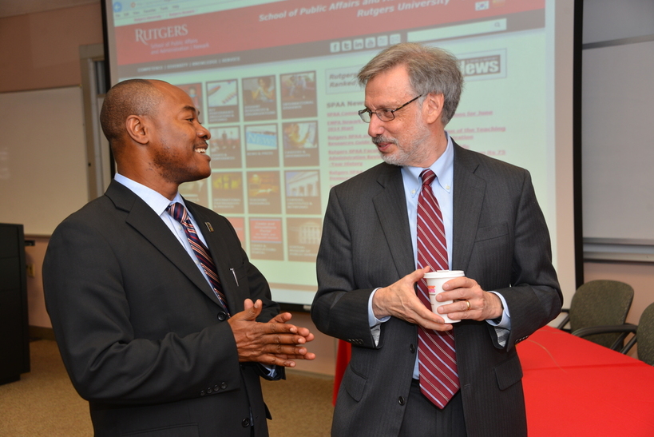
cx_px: 327
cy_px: 218
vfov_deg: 26.0
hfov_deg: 38.2
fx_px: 945
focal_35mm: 52
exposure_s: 1/60
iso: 400
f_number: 5.6
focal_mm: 52
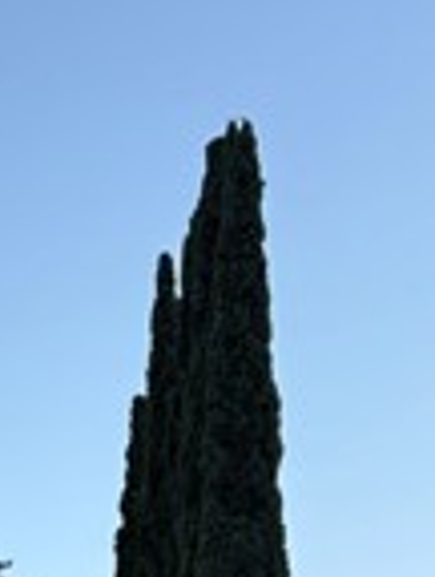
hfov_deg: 11.7
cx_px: -403
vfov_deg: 15.0
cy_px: 993
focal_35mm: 116
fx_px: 1935
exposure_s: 1/716
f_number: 1.6
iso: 50
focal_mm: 5.96
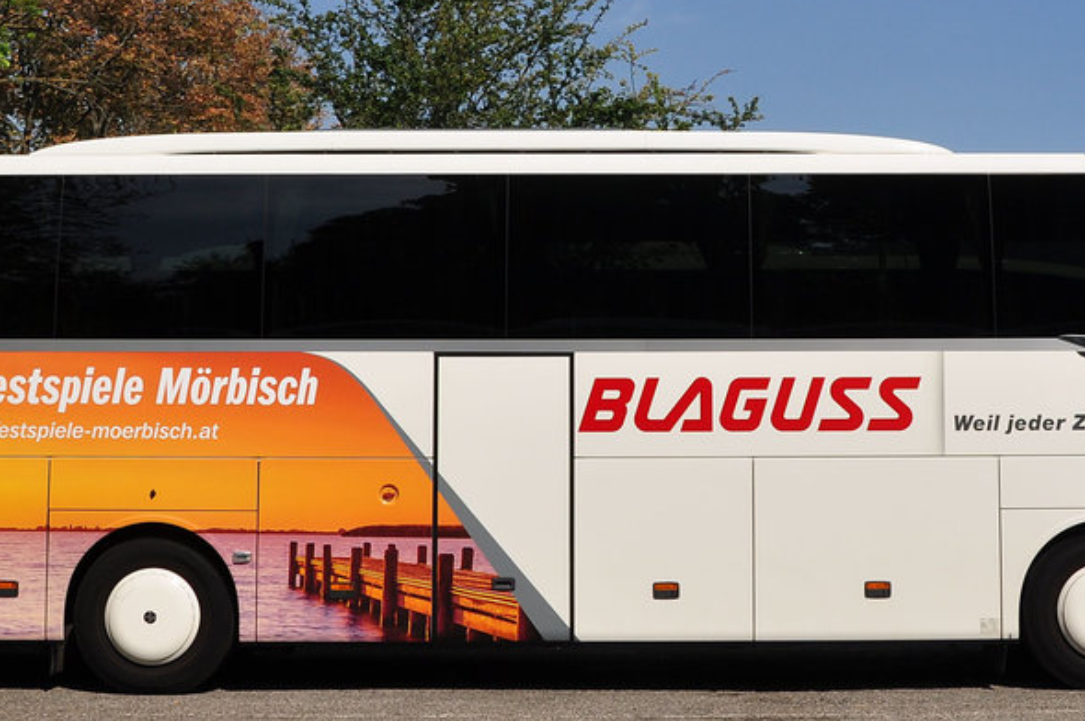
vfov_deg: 21.0
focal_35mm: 64
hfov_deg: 31.4
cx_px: 625
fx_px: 1927
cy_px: 177
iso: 200
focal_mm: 21
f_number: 10
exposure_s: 1/400
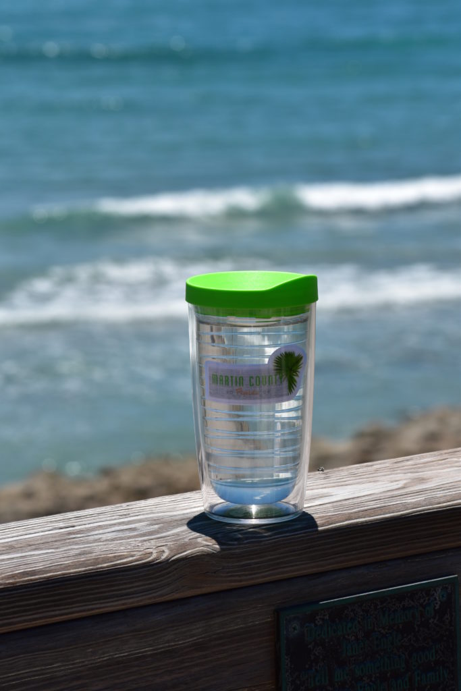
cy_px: 346
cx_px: 230
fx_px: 3341
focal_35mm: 174
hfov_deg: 7.9
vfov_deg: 11.8
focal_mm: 116
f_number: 11
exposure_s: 1/500
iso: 200
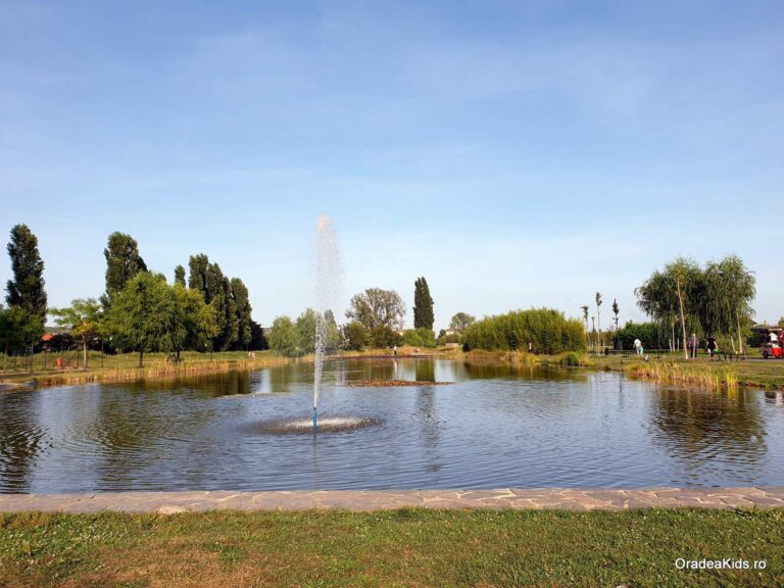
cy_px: 294
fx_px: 589
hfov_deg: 67.3
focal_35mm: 26
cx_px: 392
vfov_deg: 53.1
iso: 50
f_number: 2.4
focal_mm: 4.3
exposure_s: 1/1205
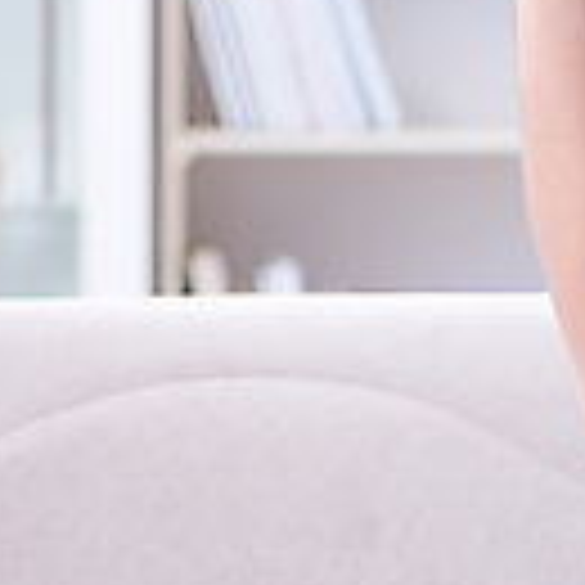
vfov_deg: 4.3
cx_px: 1024
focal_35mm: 412
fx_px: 7877
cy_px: 184
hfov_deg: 4.2
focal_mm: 105
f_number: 5
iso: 160
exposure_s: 1/100
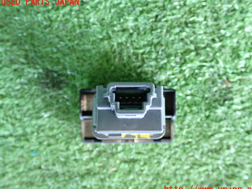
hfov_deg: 46.8
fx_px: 291
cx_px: 131
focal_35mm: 40
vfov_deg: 36.0
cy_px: 96
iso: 500
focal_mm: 6.83
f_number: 2.7
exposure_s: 1/40
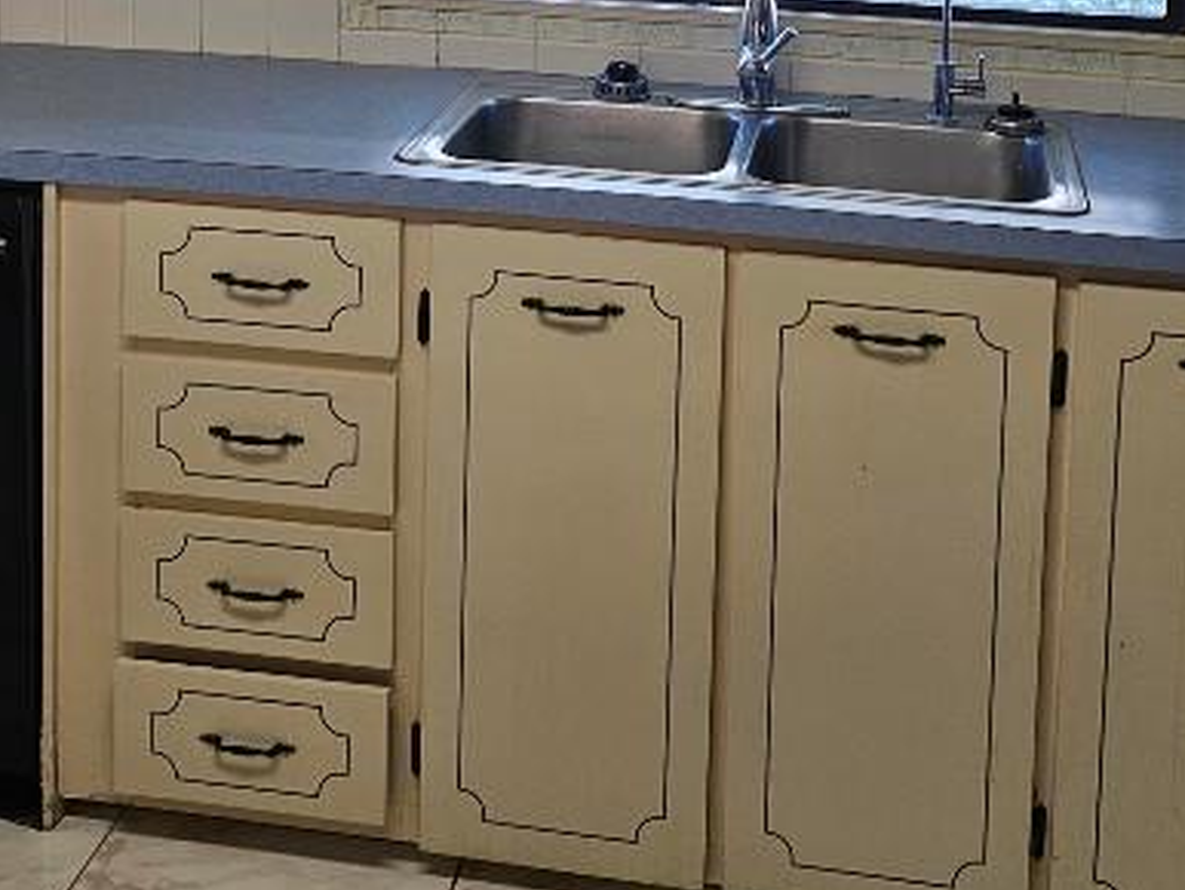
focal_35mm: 61
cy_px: -77
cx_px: 482
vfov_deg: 22.7
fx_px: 2089
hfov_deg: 31.6
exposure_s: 1/120
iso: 80
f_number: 1.7
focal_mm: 6.3
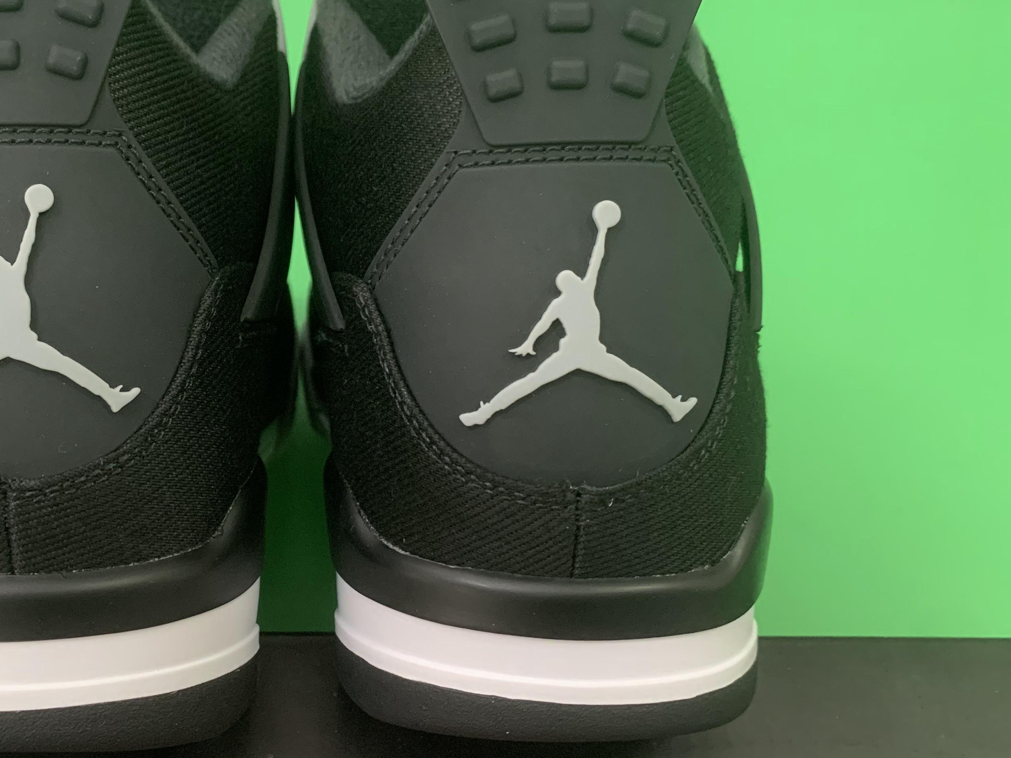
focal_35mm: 42
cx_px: 274
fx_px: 1227
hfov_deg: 43.6
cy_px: 339
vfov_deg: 34.3
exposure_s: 1/60
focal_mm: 4.25
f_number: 1.8
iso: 320
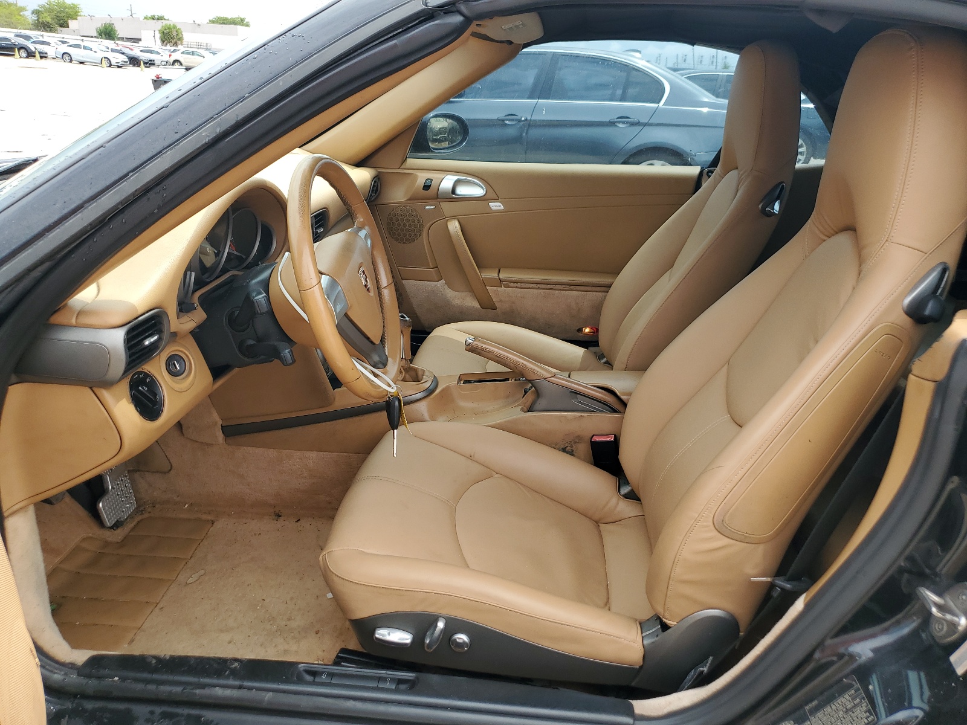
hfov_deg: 67.3
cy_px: 362
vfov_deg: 53.1
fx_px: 726
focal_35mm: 26
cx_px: 484
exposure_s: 1/1000
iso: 50
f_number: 1.5
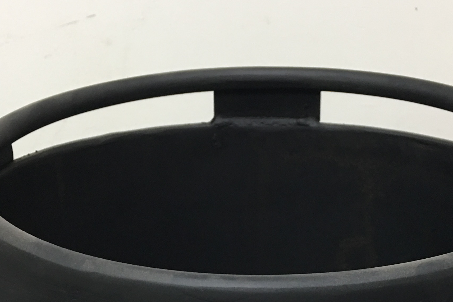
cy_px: 368
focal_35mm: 71
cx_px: 263
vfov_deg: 18.2
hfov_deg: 28.4
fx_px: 893
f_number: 2.2
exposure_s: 1/15
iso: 50
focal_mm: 4.15
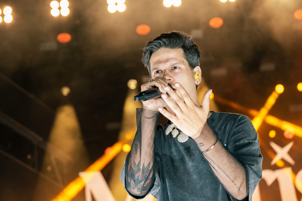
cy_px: 100
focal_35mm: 105
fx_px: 881
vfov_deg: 13.0
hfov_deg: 19.5
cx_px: 151
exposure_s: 1/320
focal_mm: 70
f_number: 4
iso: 1600
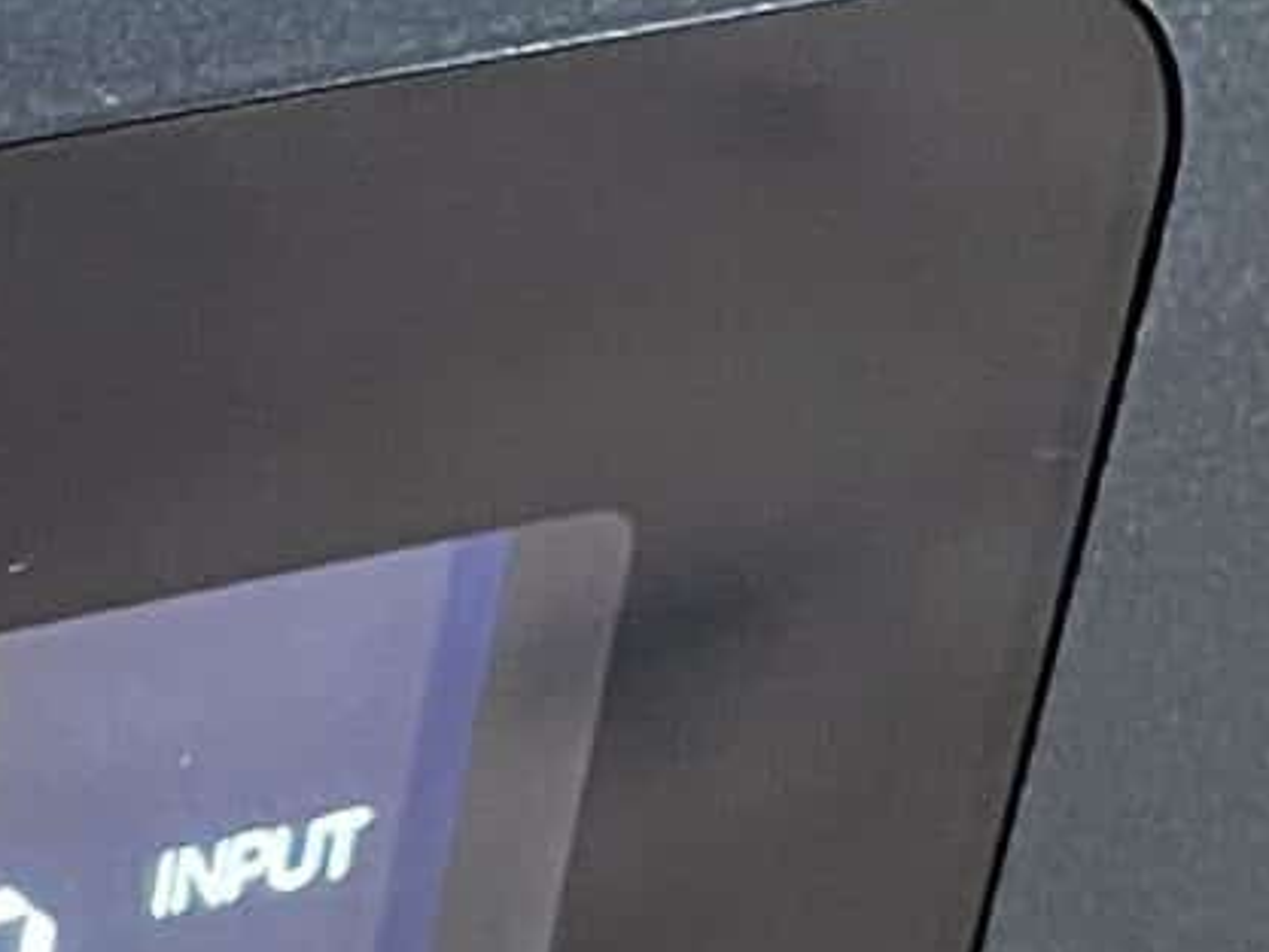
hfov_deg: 9.7
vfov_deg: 7.6
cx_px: -1439
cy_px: 1953
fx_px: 6857
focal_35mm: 187
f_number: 1.6
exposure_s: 1/33
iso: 640
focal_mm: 4.2
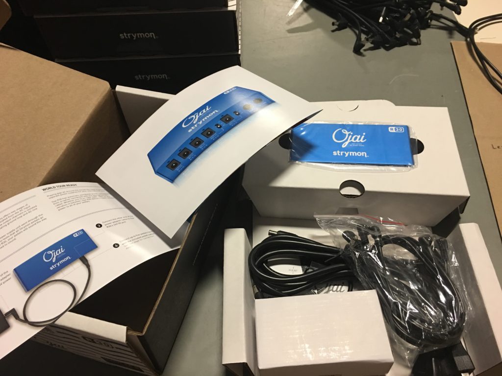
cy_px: 188
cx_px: 251
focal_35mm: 29
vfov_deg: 48.2
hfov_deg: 61.7
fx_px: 421
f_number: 2.2
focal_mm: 4.15
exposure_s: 1/15
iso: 80
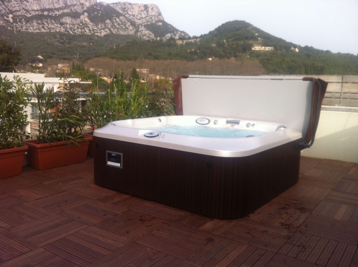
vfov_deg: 40.6
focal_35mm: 35
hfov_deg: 52.7
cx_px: 179
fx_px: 361
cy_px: 134
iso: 80
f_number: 2.8
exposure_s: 1/425
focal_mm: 3.85
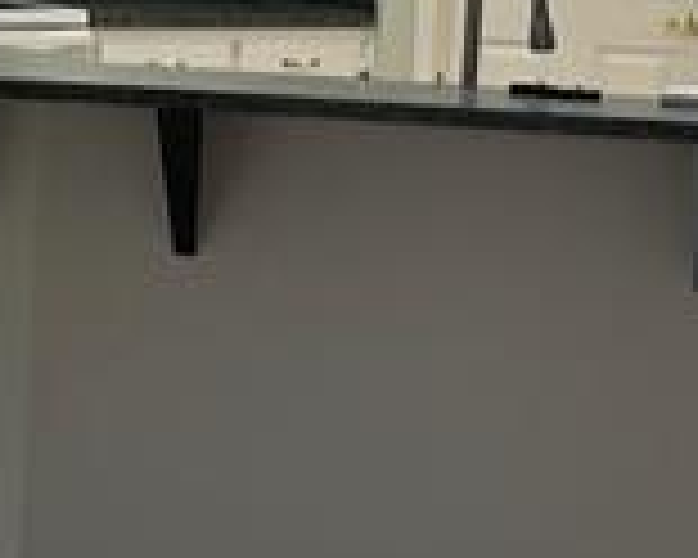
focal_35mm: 155
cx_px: 360
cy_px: 72
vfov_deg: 9.9
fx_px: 3202
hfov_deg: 12.4
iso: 125
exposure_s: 1/60
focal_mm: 6.76
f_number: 1.78
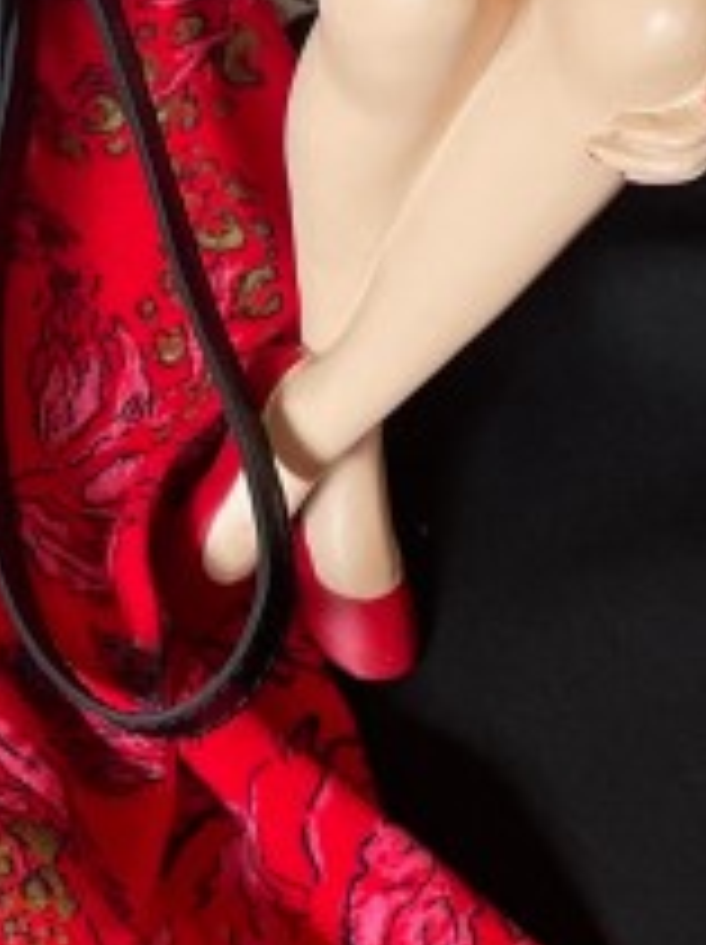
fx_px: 3461
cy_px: 333
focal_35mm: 127
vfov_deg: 15.5
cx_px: -148
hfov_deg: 11.4
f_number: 1.6
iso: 125
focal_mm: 4.2
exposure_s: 1/121
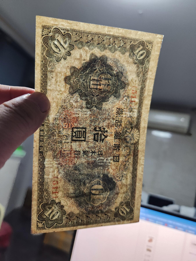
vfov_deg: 73.9
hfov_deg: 58.9
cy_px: 130
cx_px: 98
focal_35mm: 23
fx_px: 174
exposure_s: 1/100
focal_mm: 5.4
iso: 800
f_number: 1.8
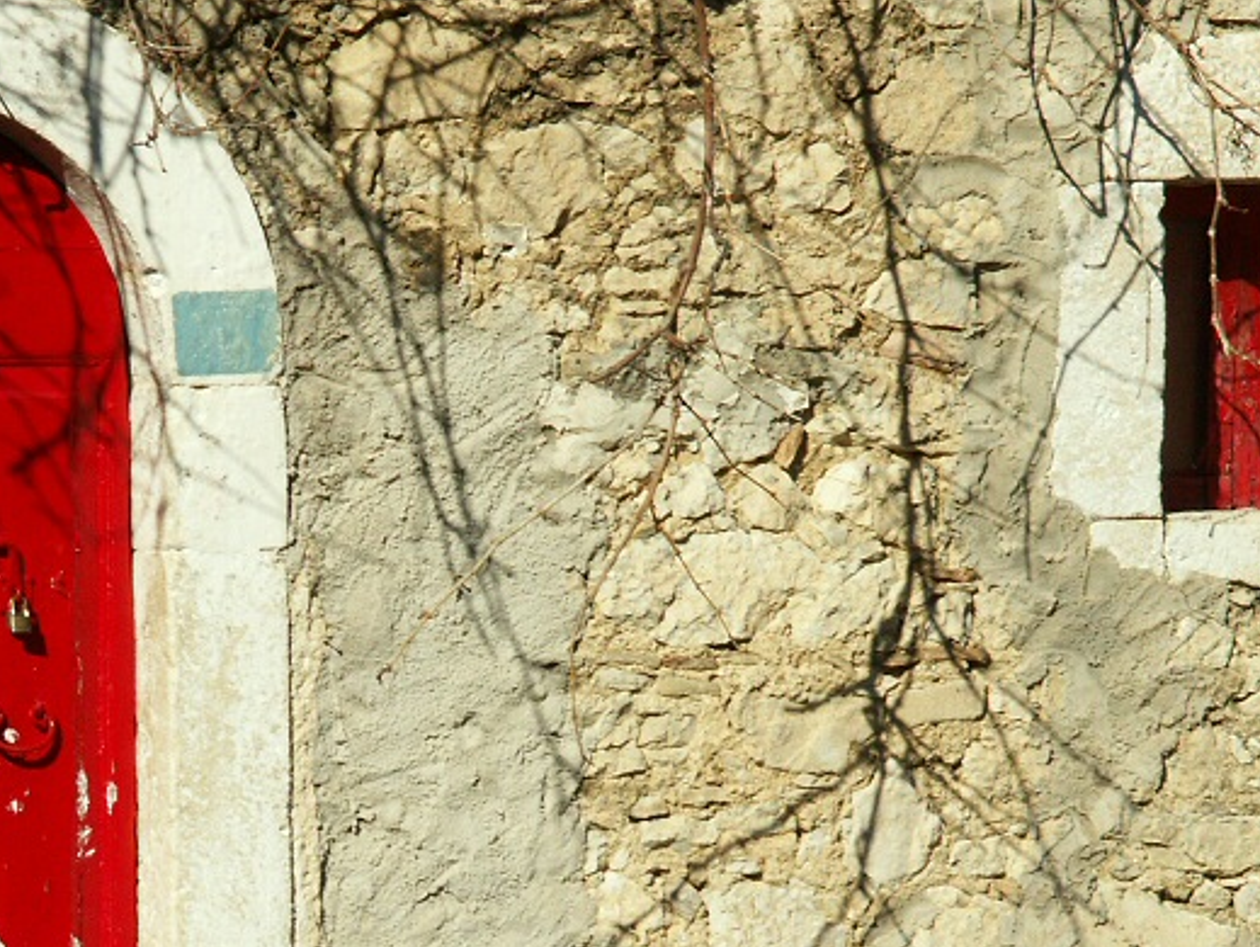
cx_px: 527
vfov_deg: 3.9
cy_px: 736
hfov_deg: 5.1
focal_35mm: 385
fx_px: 14023
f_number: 7.1
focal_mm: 50.8
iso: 100
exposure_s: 1/640
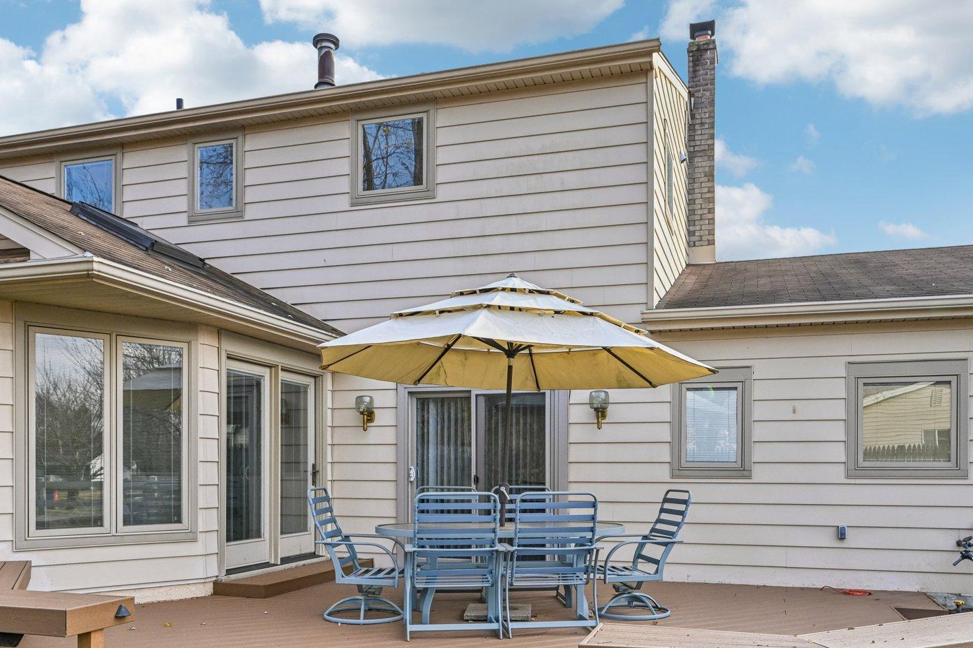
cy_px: 468
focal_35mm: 30
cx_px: 508
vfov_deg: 42.9
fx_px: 803
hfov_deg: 62.4
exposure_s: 1/400
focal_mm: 20.5
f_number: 8
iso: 800
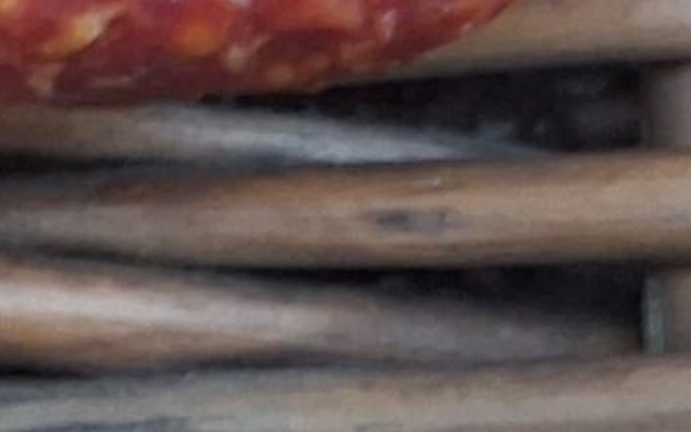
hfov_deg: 9.7
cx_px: -777
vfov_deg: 6.5
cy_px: -113
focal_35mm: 199
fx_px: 3748
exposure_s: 1/33
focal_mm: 3.98
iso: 500
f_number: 1.8
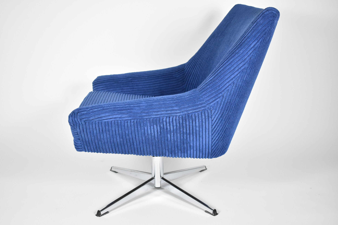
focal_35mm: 45
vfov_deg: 30.2
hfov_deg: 44.0
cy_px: 112
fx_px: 418
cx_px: 166
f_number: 4.2
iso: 1600
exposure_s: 1/125
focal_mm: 29
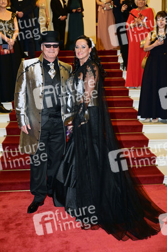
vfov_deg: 45.5
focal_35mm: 43
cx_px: 84
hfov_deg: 31.1
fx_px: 300
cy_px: 126
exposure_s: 1/200
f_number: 3.2
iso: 4000
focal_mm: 43
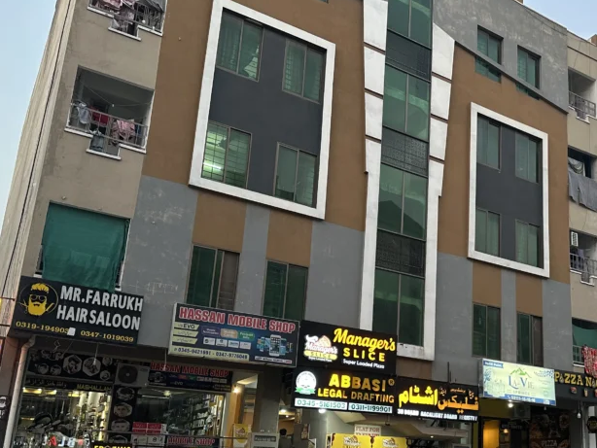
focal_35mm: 40
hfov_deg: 45.0
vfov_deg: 35.6
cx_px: 458
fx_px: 690
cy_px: 299
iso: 200
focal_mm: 6.86
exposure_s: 1/100
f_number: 1.78
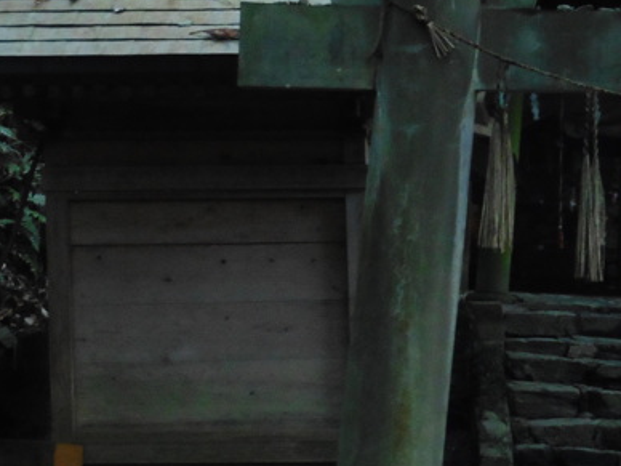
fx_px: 2081
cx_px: 621
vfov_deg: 12.8
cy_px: 232
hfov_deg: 16.6
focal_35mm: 116
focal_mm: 7.9
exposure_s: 1/8
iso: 400
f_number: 4.1
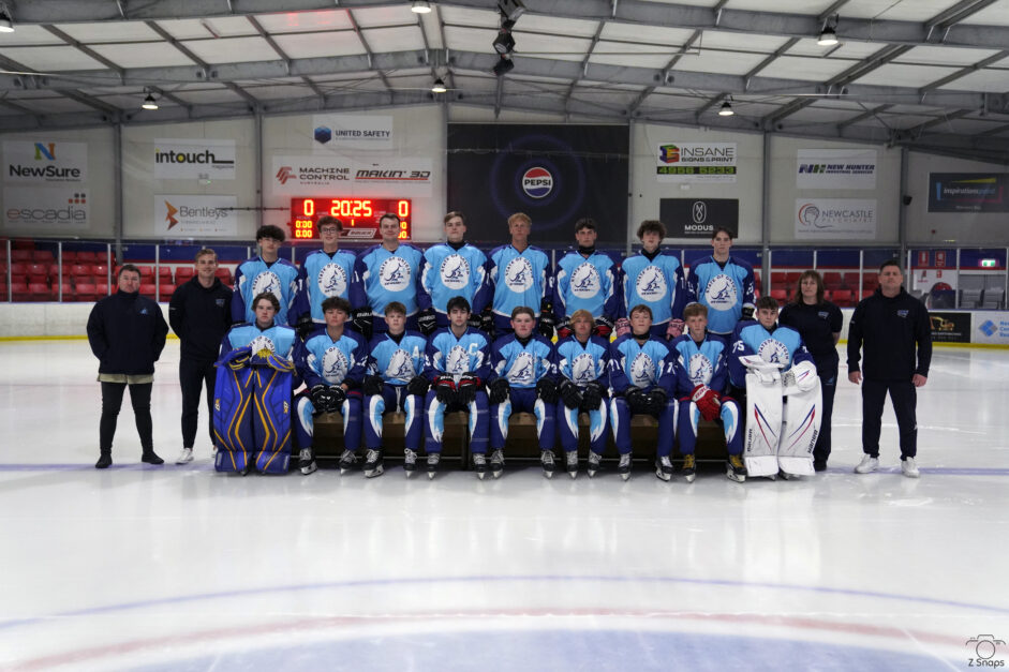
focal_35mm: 39
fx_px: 1093
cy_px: 336
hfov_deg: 49.6
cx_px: 504
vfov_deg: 34.2
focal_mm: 39
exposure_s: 1/1000
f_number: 2.8
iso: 5000
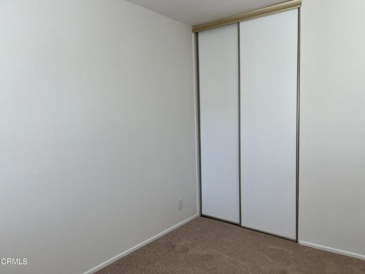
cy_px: 137
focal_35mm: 26
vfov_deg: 53.1
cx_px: 182
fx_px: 274
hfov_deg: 67.3
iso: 50
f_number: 1.6
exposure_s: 1/120
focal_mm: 5.1
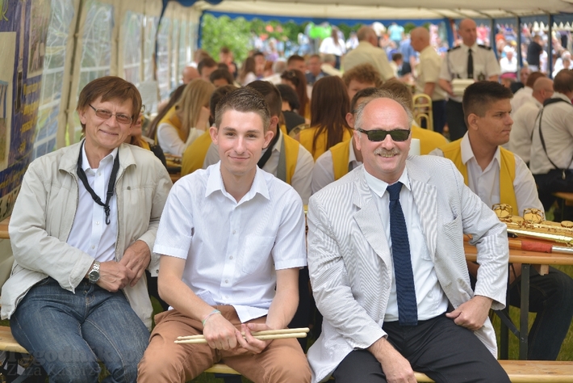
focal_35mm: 70
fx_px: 1115
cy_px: 192
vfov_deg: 19.5
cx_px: 286
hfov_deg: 28.8
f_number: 4.5
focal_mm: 70
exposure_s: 1/320
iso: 160
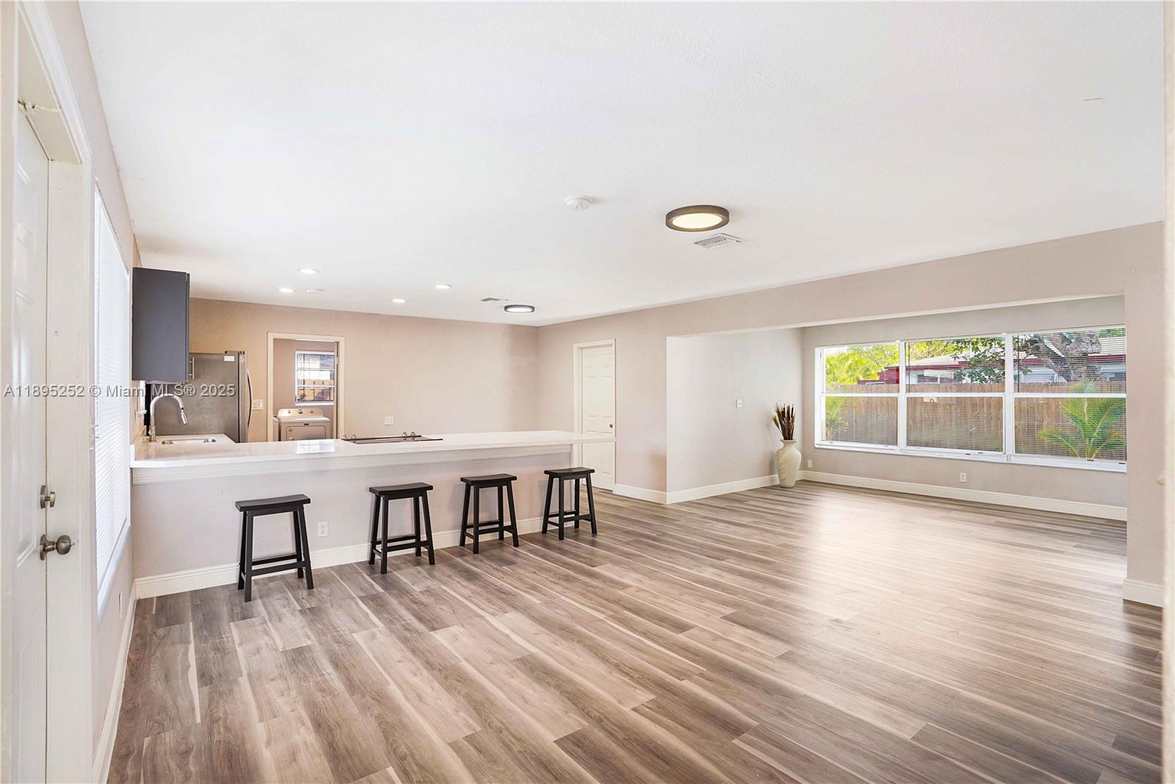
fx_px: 522
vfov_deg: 73.8
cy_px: 392
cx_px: 588
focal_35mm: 16
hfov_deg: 96.7
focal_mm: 16
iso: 400
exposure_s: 1/160
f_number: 4
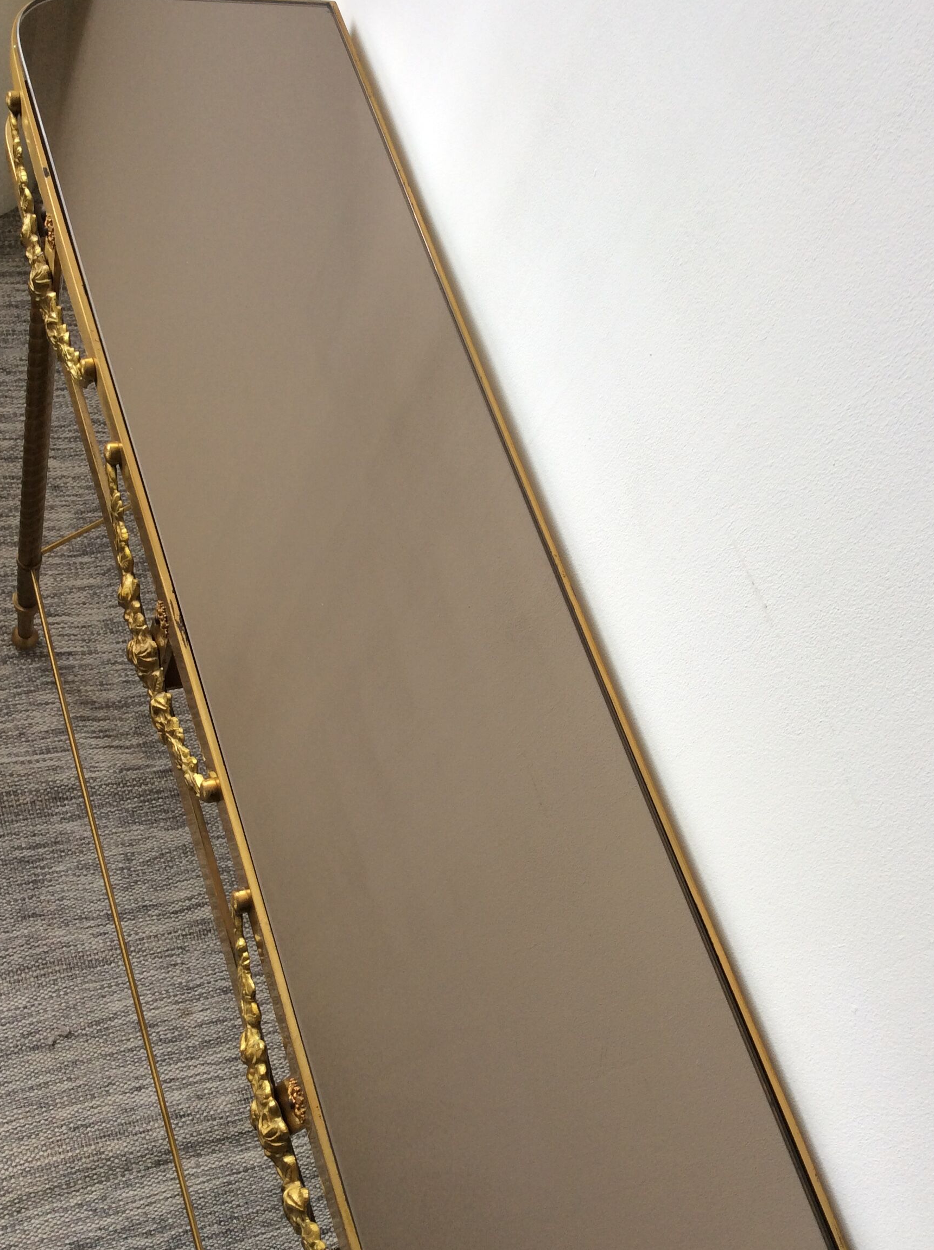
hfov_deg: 39.5
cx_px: 442
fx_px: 1298
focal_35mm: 36
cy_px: 647
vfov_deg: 51.4
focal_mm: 3.3
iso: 32
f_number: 2.4
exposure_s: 1/33
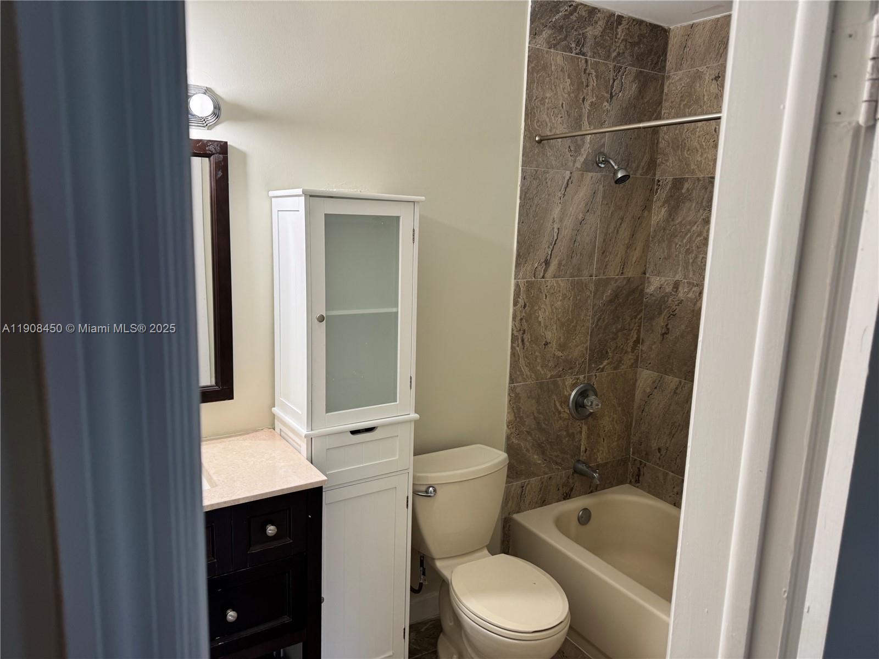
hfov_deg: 71.6
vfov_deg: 56.8
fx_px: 609
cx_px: 440
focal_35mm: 24
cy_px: 330
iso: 125
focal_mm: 6.76
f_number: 1.78
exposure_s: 1/60
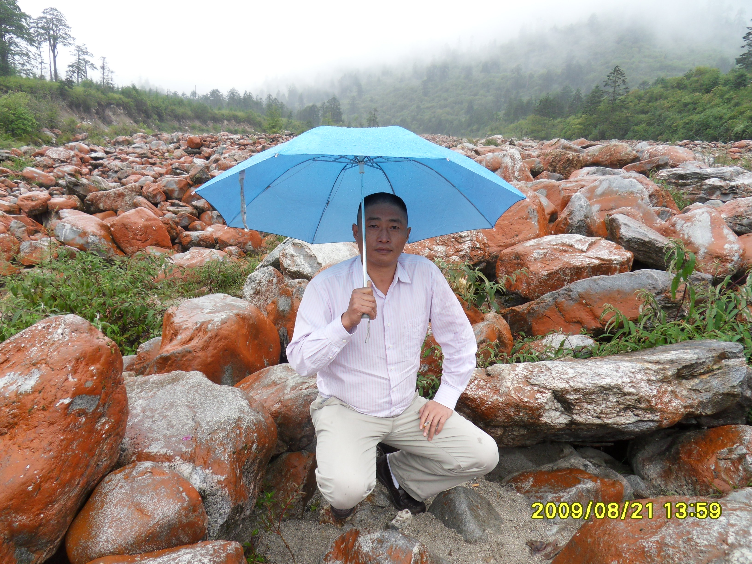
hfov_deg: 71.6
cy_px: 282
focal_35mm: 24
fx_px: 521
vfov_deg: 56.8
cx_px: 376
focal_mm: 4.2
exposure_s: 1/60
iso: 80
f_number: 3.3
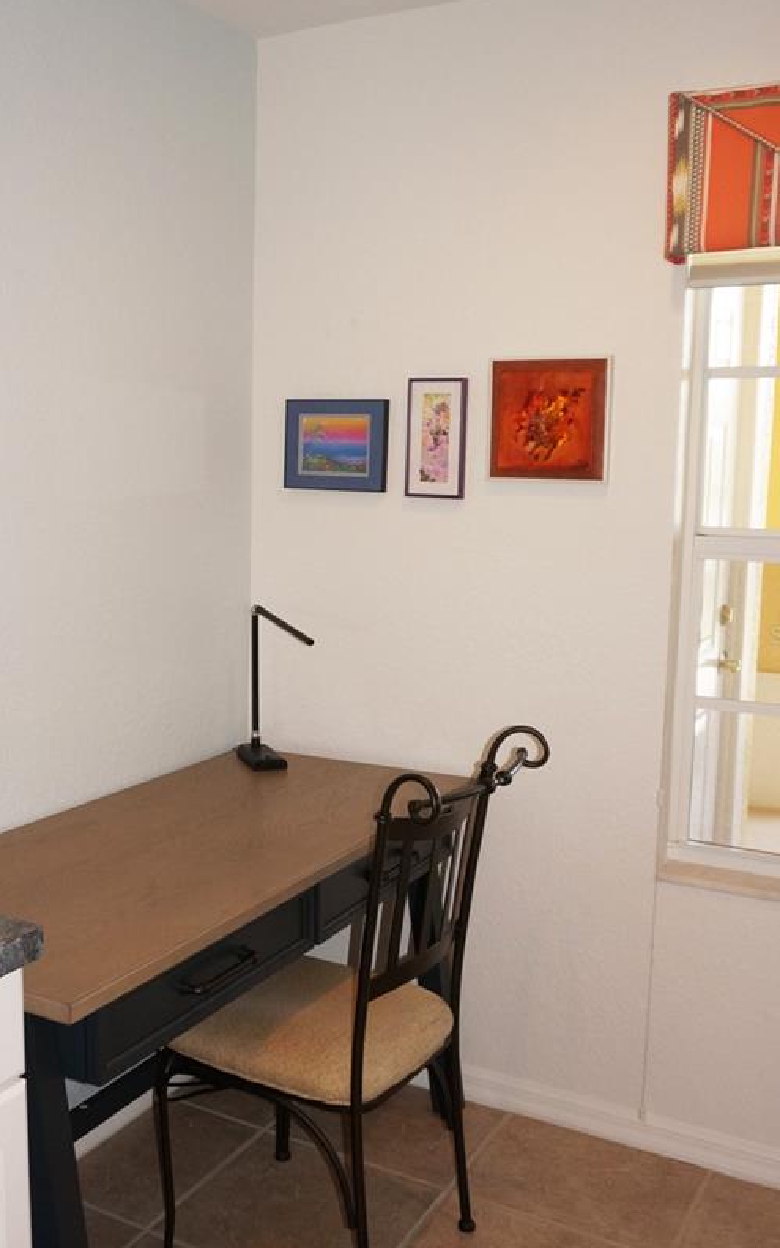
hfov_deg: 34.1
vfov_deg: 52.7
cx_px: 248
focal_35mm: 37
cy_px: 635
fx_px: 1258
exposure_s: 1/160
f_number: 4
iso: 500
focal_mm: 16
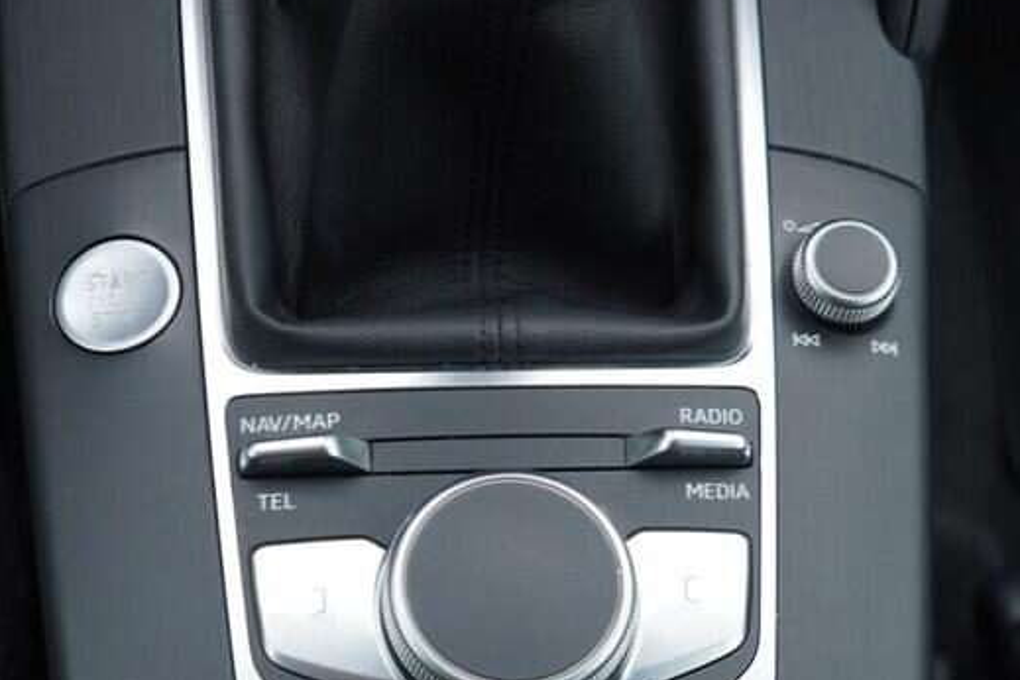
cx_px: 627
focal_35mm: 71
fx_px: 2012
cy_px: 608
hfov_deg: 28.4
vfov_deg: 18.9
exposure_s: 1/50
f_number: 3.2
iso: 125
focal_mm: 24
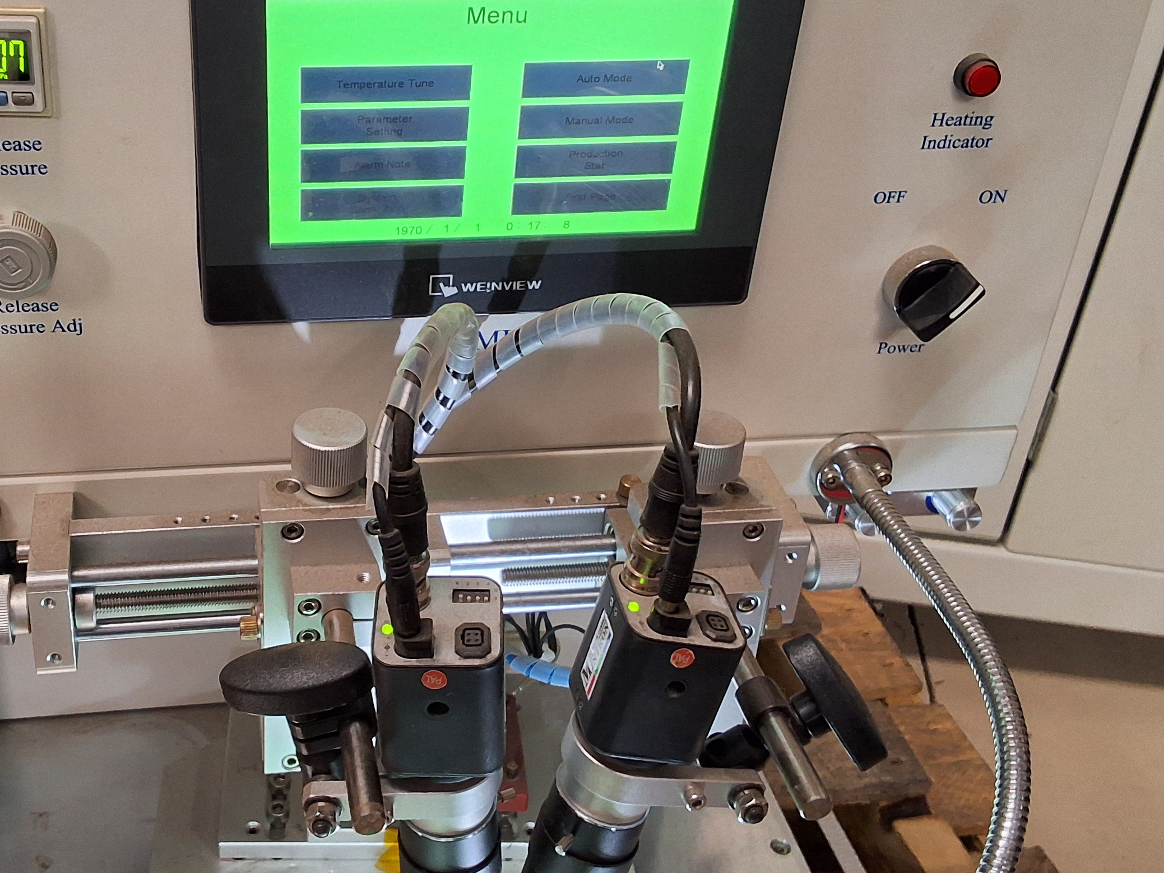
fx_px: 1480
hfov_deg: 42.4
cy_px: 401
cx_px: 400
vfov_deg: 32.9
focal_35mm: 44
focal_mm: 2.91
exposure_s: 1/40
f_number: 1.9
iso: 160
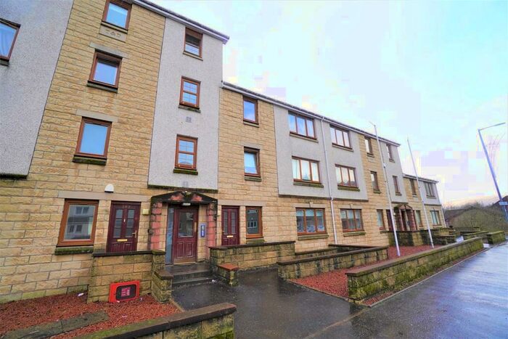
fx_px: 212
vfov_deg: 77.4
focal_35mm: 15
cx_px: 254
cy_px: 170
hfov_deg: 100.4
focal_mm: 10
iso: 320
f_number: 8
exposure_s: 1/125
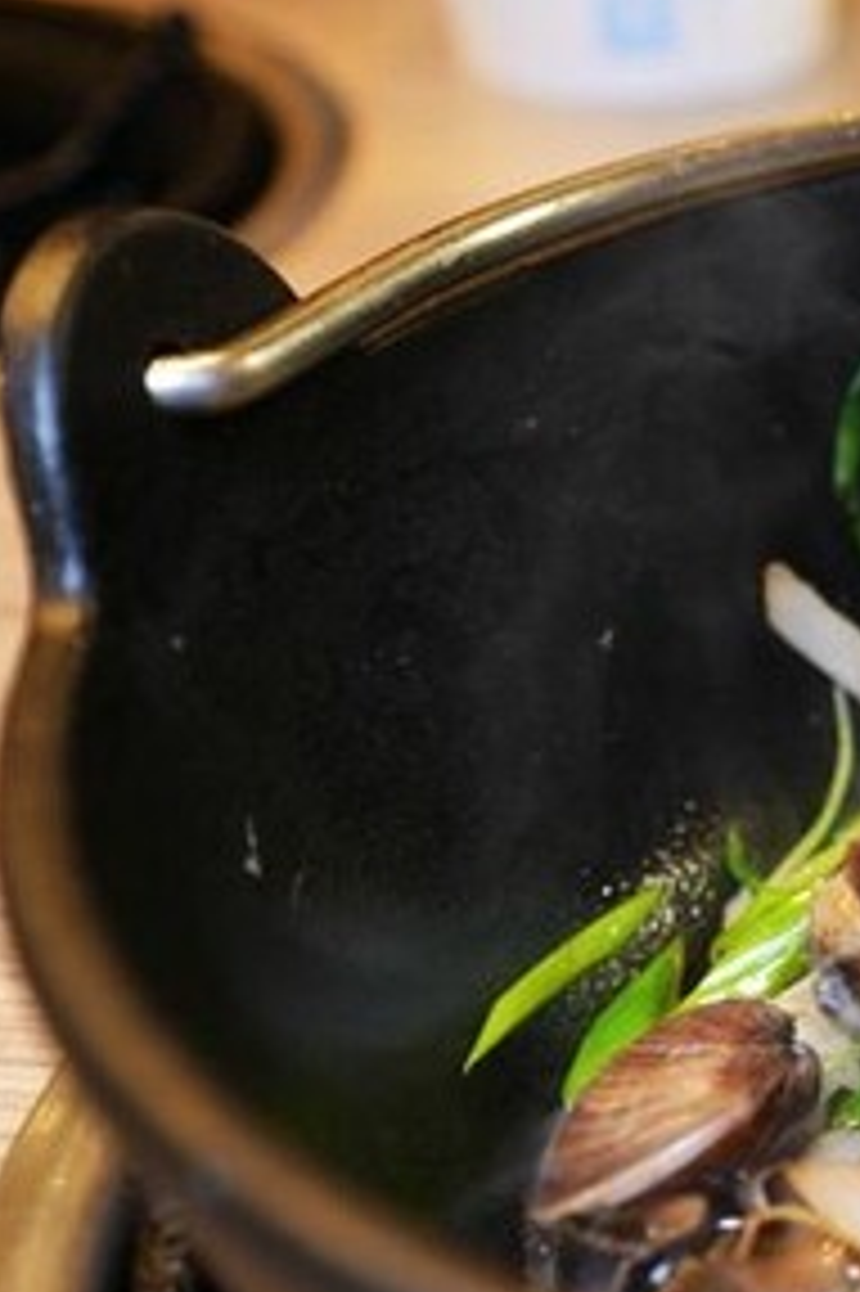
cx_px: 1373
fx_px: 2547
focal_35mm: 71
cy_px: 549
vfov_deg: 28.4
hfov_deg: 16.9
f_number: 2.8
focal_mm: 24
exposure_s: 1/20
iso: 400
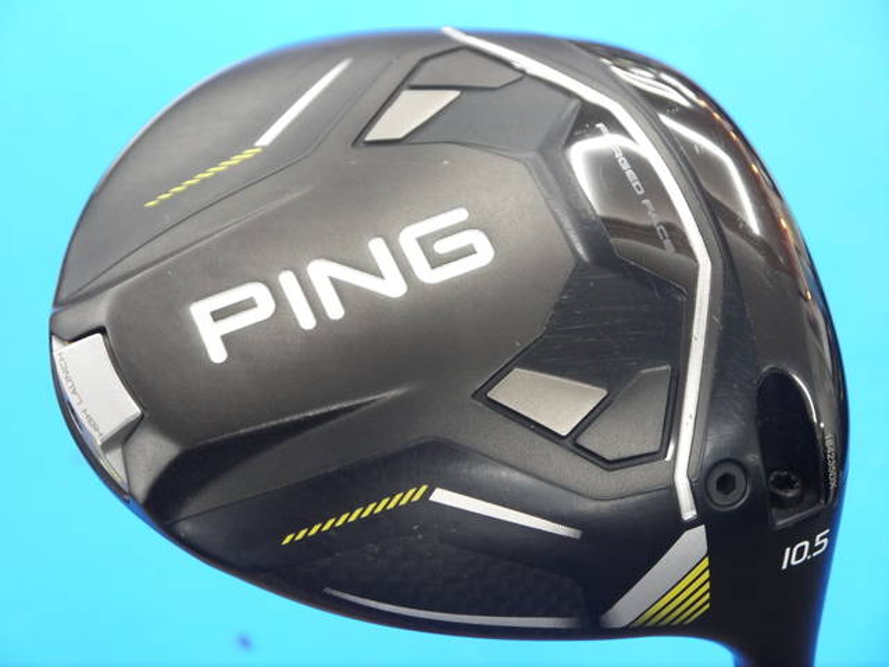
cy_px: 334
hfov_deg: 28.6
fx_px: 1746
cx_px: 444
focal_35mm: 68
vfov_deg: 21.6
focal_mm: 34
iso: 800
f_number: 5.2
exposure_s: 1/60
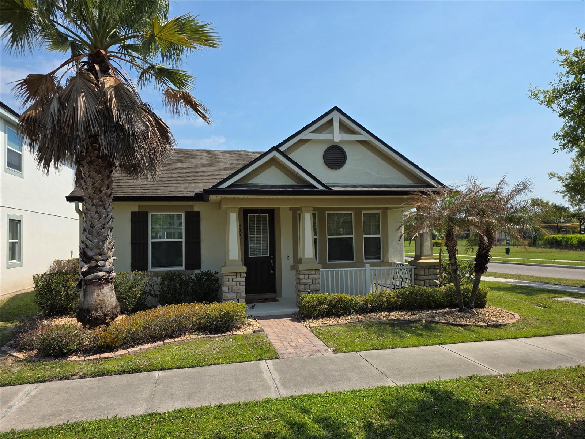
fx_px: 389
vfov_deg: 58.9
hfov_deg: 73.9
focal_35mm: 23
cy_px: 220
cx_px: 292
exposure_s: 1/7333
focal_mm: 6.3
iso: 80
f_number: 1.7
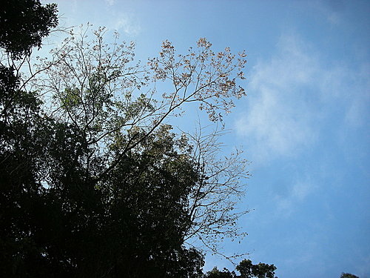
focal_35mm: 35
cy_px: 139
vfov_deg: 40.7
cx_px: 185
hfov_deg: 52.6
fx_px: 374
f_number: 3
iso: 50
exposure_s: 1/321
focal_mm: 5.8
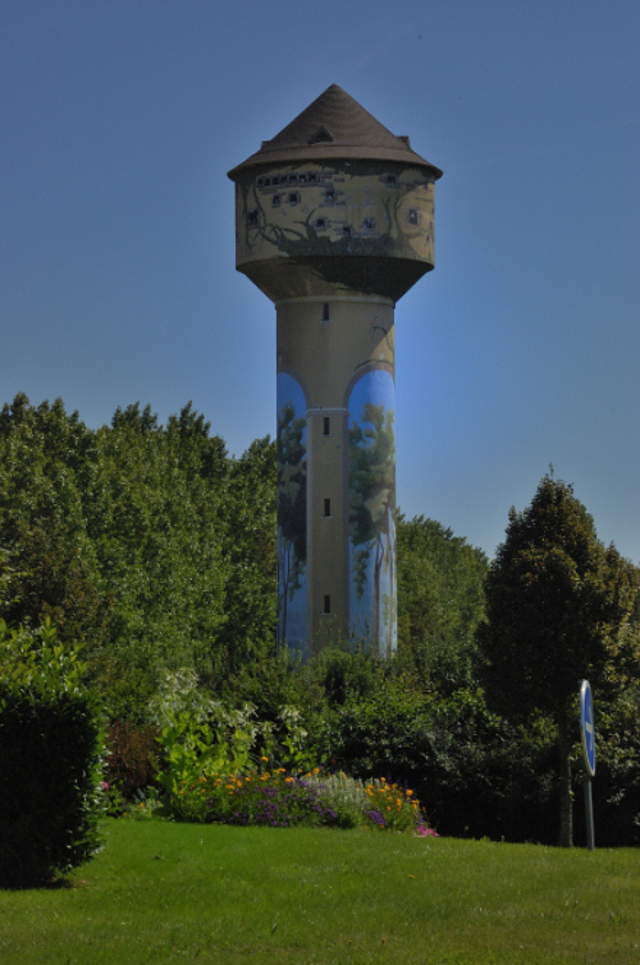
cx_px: 320
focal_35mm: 142
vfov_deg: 14.4
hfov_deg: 9.6
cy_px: 482
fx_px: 3816
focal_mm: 95
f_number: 22
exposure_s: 1/320
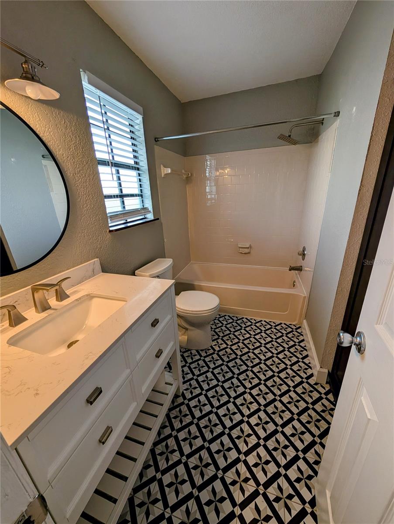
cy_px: 262
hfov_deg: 94.6
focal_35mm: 12
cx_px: 197
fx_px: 182
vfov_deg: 110.5
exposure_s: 1/120
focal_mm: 2.02
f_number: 1.7
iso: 89
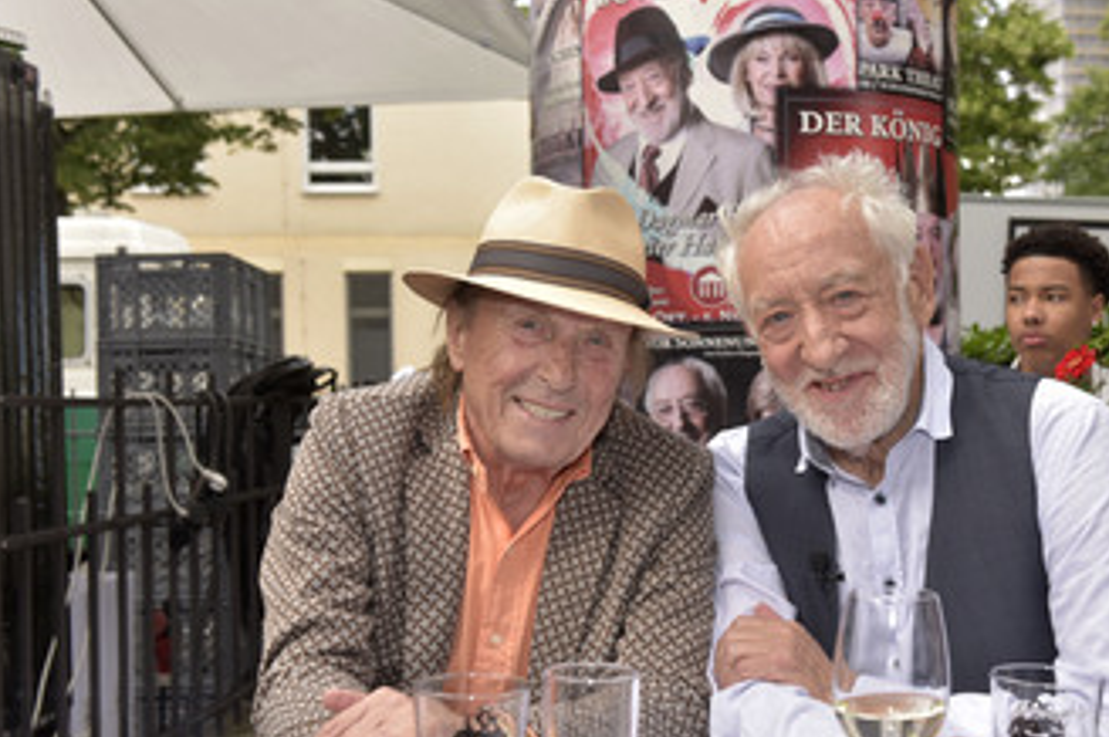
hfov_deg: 36.1
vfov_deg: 24.5
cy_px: 419
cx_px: 664
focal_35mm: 55
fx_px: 1693
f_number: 6.3
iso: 400
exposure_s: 1/160
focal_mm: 40
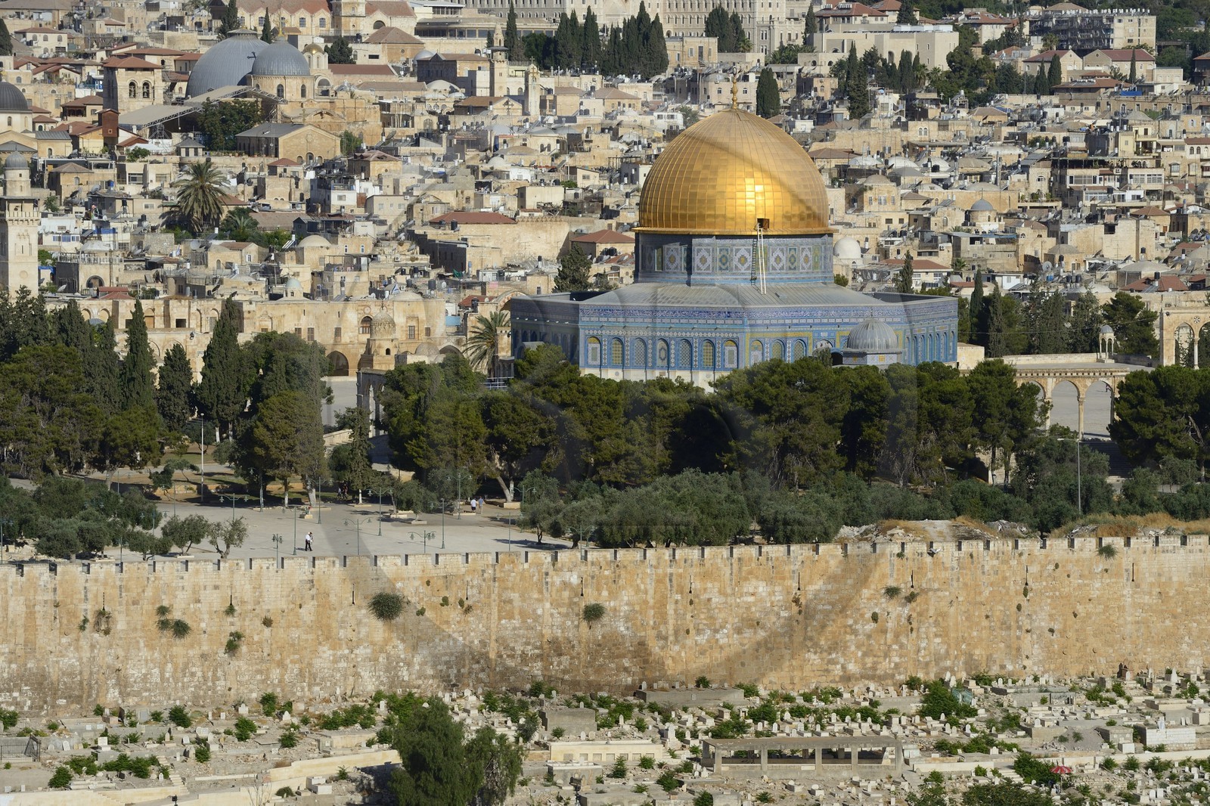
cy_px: 403
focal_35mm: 175
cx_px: 605
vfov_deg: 7.8
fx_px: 5880
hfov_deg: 11.7
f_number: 13
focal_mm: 175
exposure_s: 1/320
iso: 200
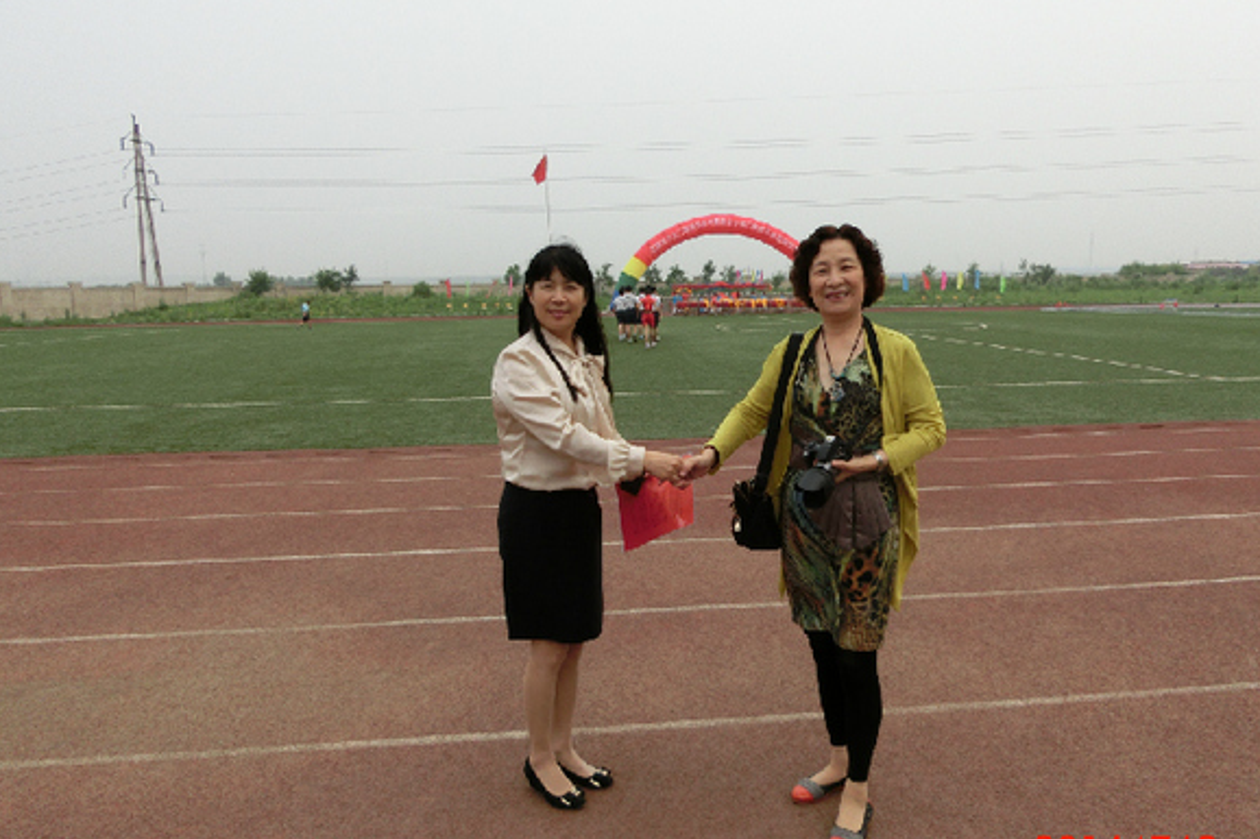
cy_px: 458
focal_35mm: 27
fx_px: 945
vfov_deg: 47.8
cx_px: 643
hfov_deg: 67.4
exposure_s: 1/1000
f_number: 3.5
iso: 100
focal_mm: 4.5
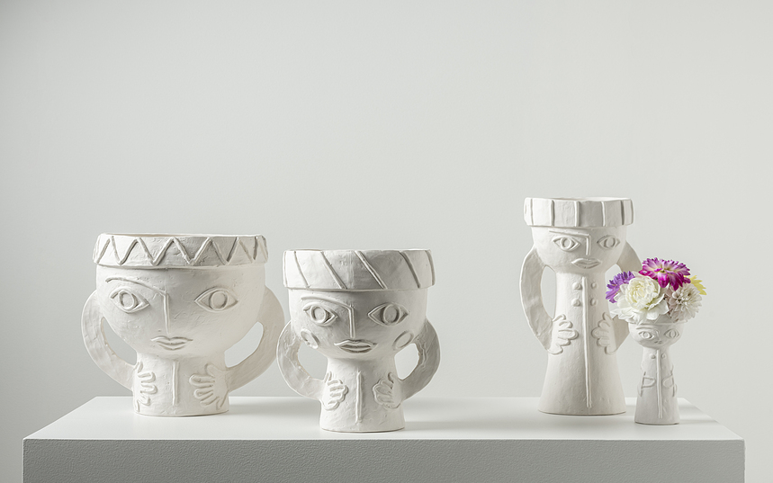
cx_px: 384
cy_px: 231
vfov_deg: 18.1
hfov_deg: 28.6
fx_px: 1517
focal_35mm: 72
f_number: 11
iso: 100
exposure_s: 1/160
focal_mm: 70
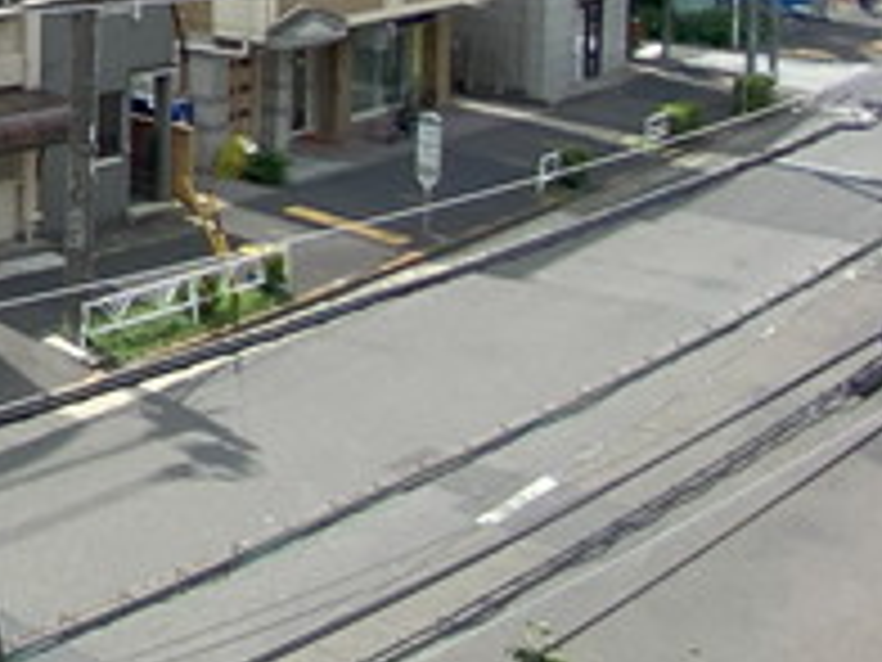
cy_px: -248
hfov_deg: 19.0
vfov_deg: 23.6
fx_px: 1350
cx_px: -909
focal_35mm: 53
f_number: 2.4
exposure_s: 1/1370
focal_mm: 1.54
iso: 20
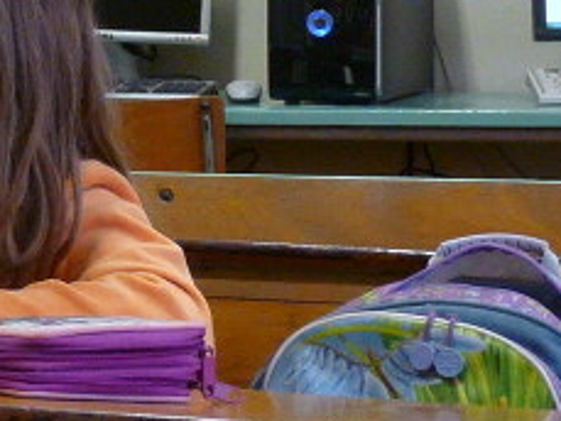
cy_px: 42
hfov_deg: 12.2
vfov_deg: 9.3
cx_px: -49
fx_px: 2578
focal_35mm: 159
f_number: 3
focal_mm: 5.8
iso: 320
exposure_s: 1/30
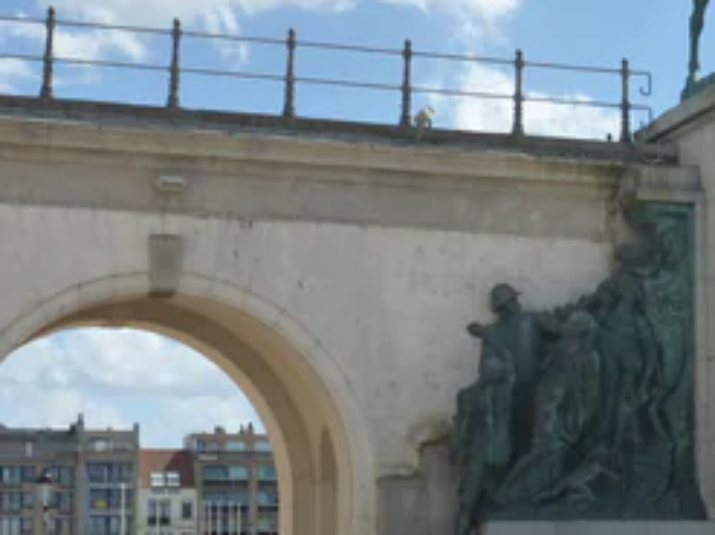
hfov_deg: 19.2
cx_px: 664
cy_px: 260
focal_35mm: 100
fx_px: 2065
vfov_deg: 14.8
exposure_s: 1/1300
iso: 160
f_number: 4.2
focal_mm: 8.5
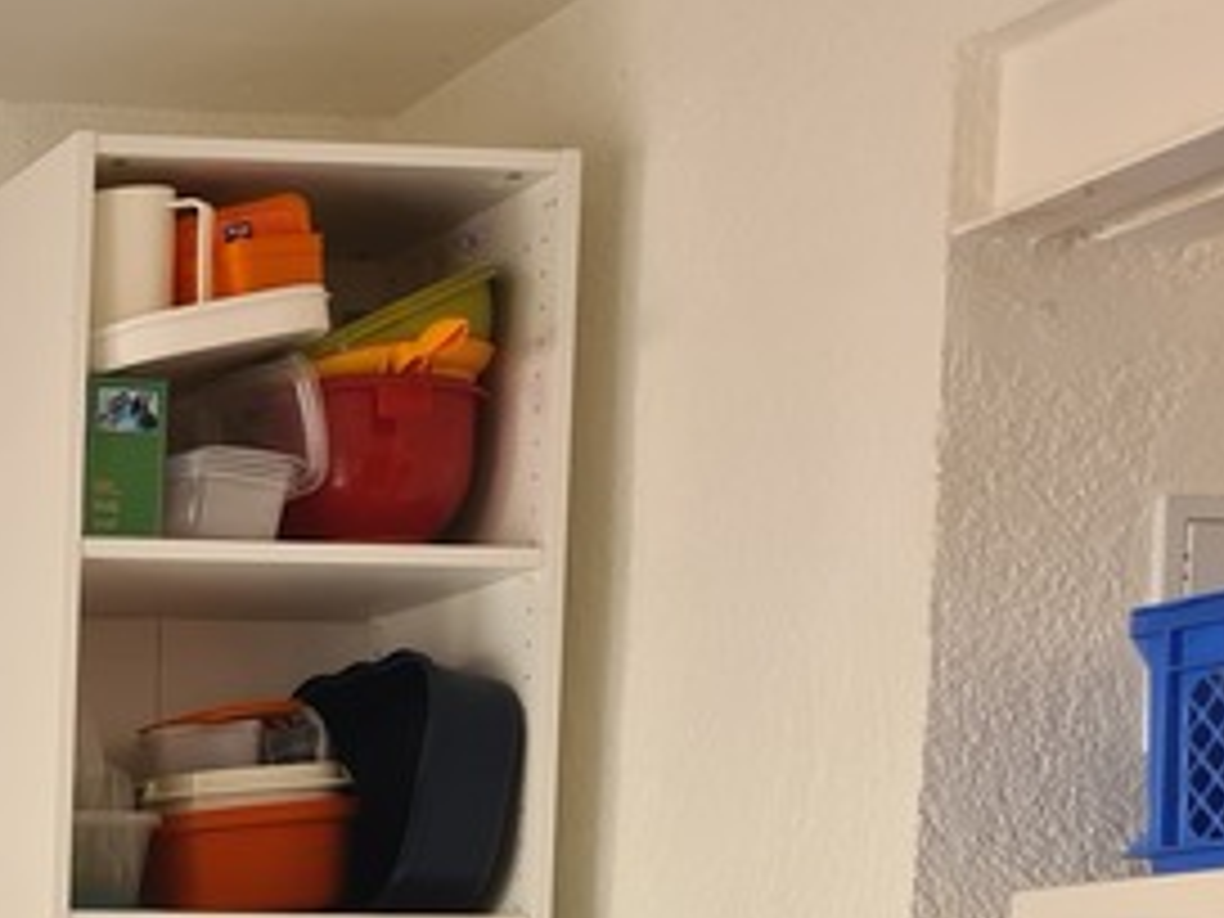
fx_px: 3465
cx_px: -828
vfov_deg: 14.2
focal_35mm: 98
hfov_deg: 17.2
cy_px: 1359
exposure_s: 1/50
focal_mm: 5.4
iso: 64
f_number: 1.8
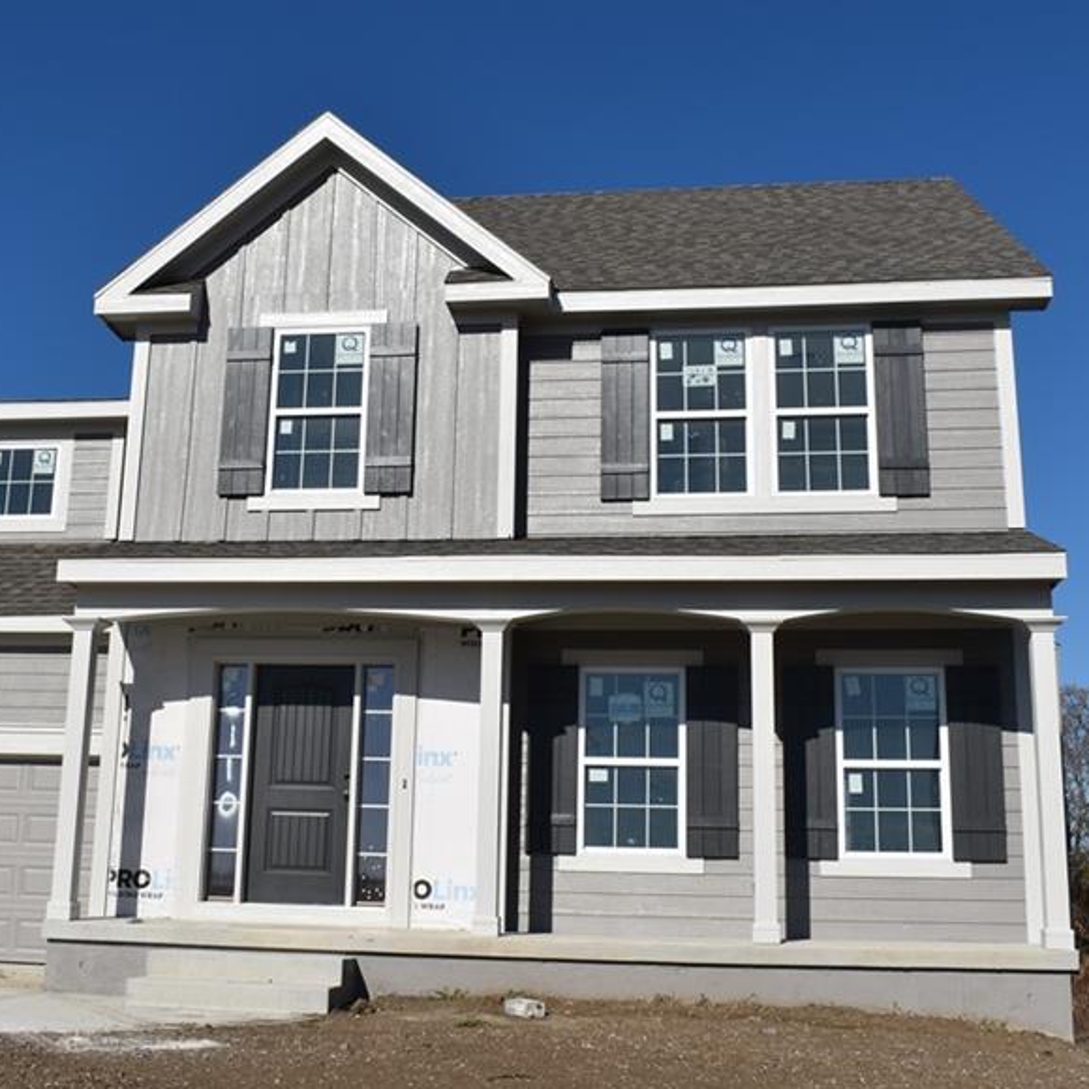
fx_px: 1602
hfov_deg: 37.4
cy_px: 505
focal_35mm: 45
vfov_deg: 37.5
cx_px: 452
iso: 100
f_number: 10
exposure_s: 1/400
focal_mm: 20
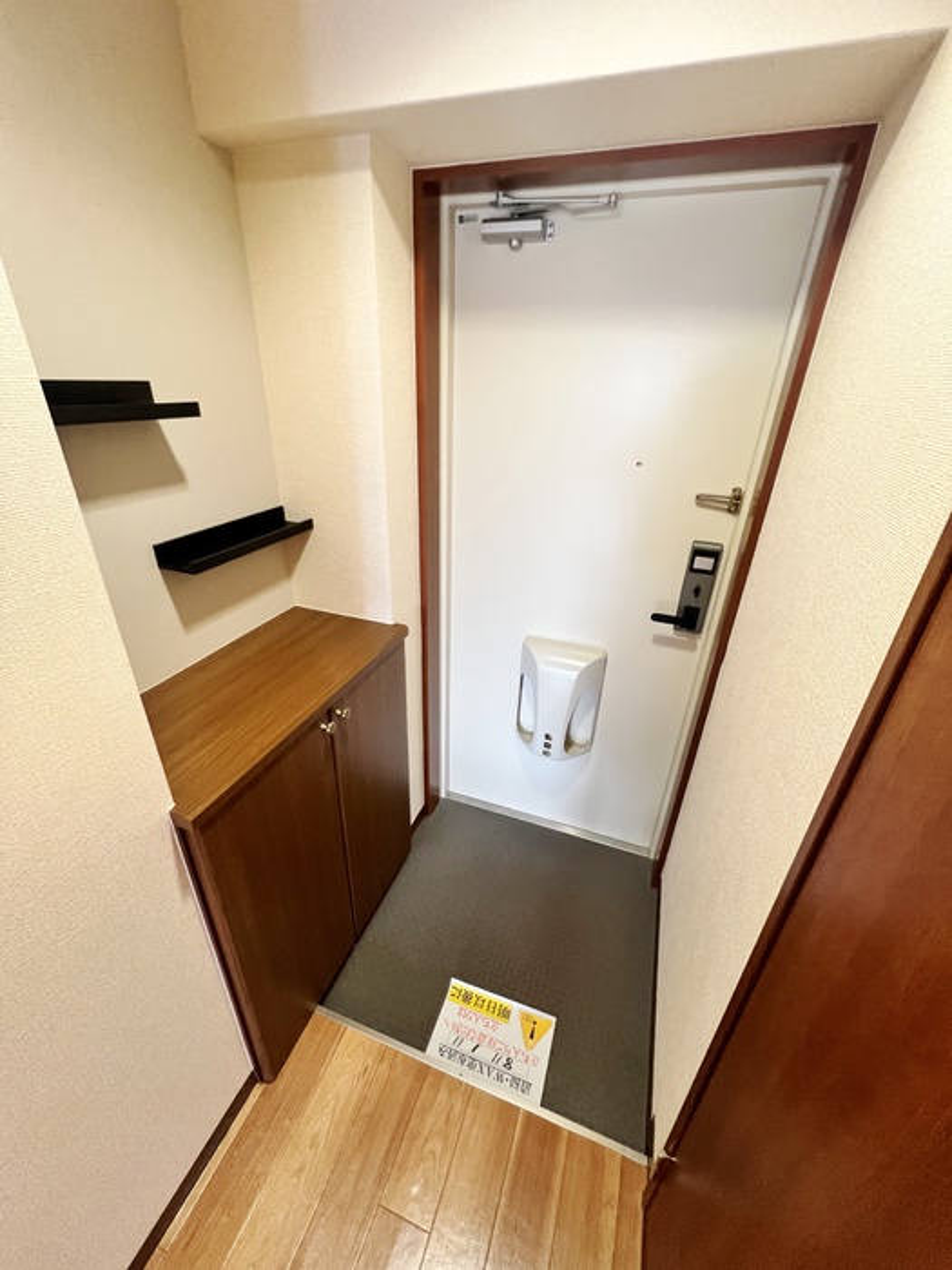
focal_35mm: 13
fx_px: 477
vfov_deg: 106.2
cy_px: 635
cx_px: 476
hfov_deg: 89.9
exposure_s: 1/60
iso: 320
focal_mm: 1.57
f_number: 1.8
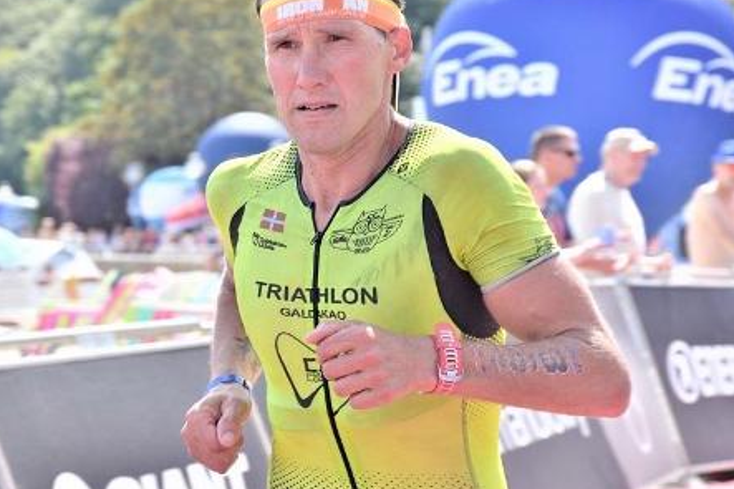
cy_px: 257
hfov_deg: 11.9
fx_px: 3519
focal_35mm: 173
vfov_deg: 7.9
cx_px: 254
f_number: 8
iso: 125
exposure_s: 1/250
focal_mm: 85
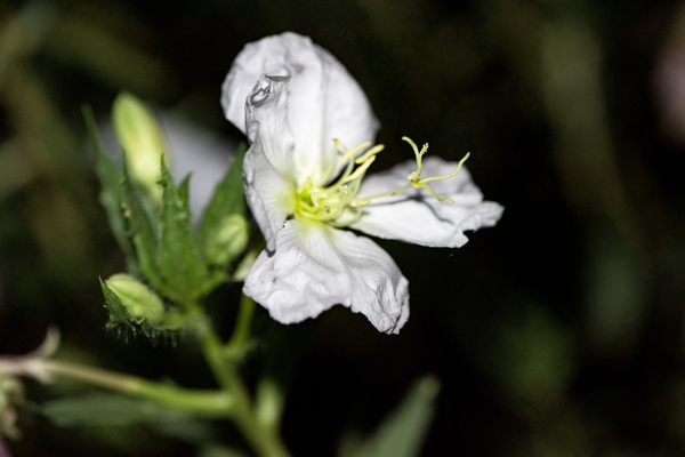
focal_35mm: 105
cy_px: 228
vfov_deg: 13.0
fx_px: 1998
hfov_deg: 19.5
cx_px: 342
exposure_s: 1/250
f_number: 6.3
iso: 2000
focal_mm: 105
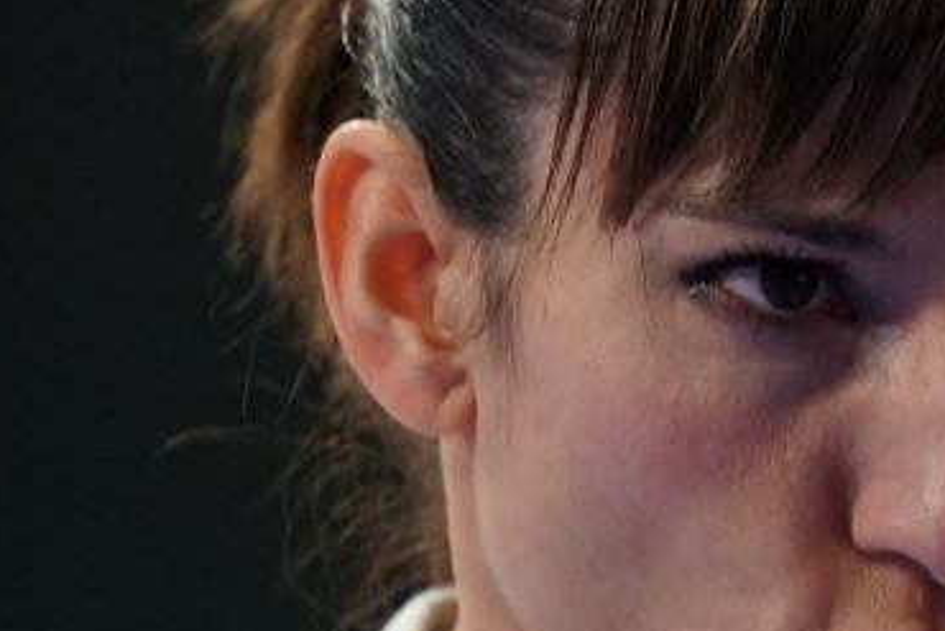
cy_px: 996
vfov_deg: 0.7
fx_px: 51126
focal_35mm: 1947
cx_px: 1290
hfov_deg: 1.1
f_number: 2.8
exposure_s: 1/500
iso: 2000
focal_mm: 400
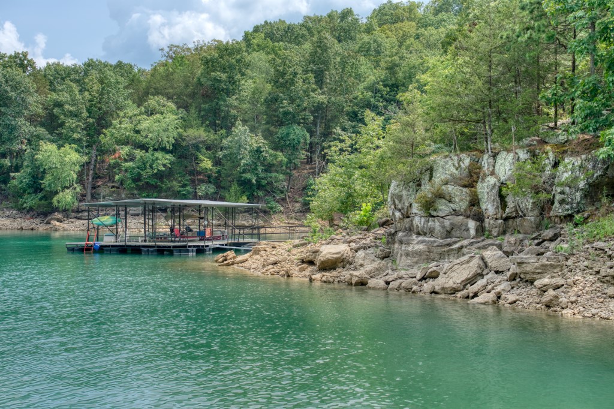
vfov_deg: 31.9
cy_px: 204
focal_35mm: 42
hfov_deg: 46.4
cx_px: 307
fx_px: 716
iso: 125
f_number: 4
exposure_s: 1/60
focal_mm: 42
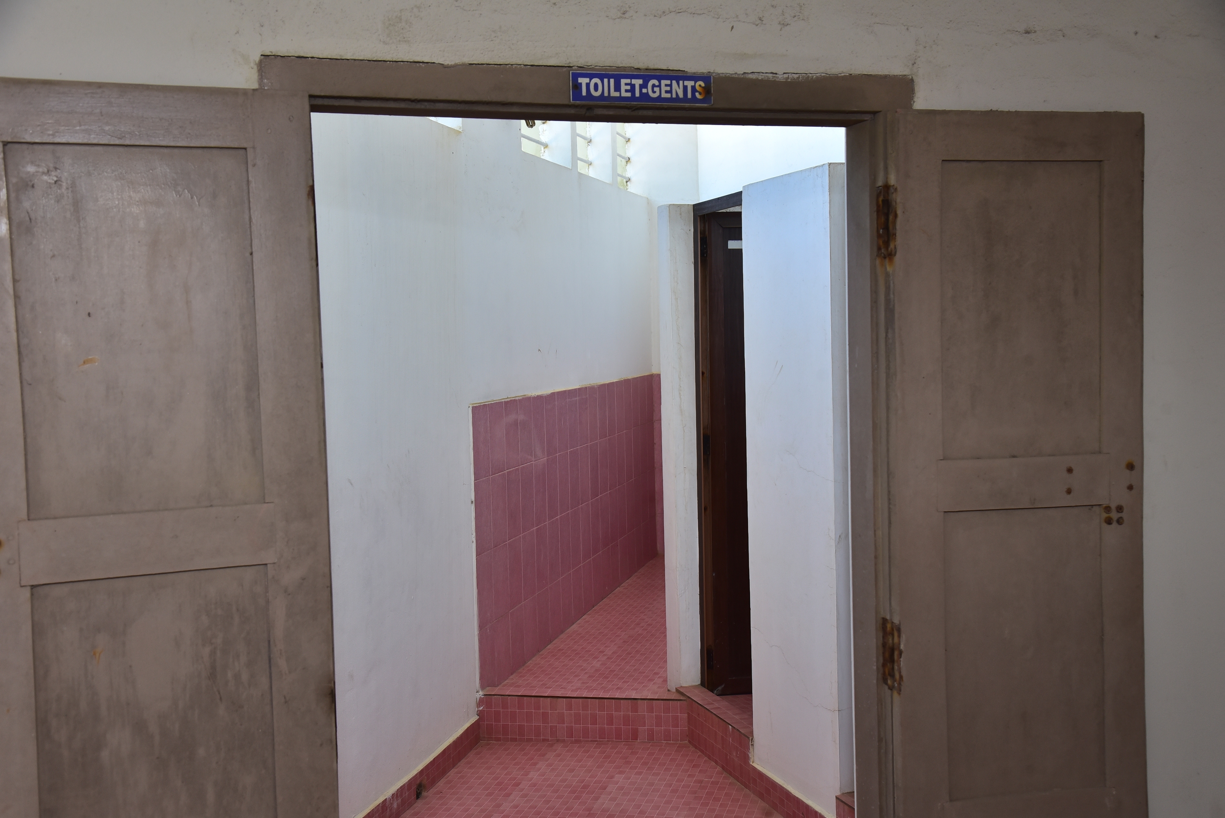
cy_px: 409
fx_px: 1362
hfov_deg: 48.4
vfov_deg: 33.4
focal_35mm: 40
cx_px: 612
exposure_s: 1/125
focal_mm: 40
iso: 500
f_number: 6.3
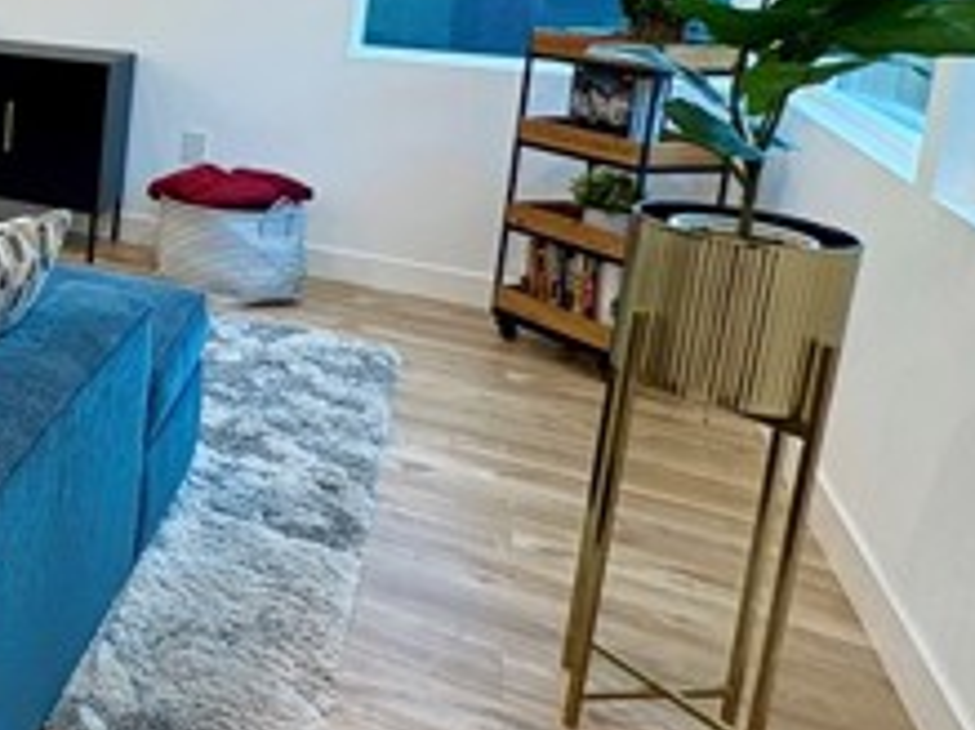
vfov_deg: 33.1
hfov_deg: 30.8
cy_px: 62
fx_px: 1154
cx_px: -405
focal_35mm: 41
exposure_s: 1/60
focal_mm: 2.22
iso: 160
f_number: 2.2
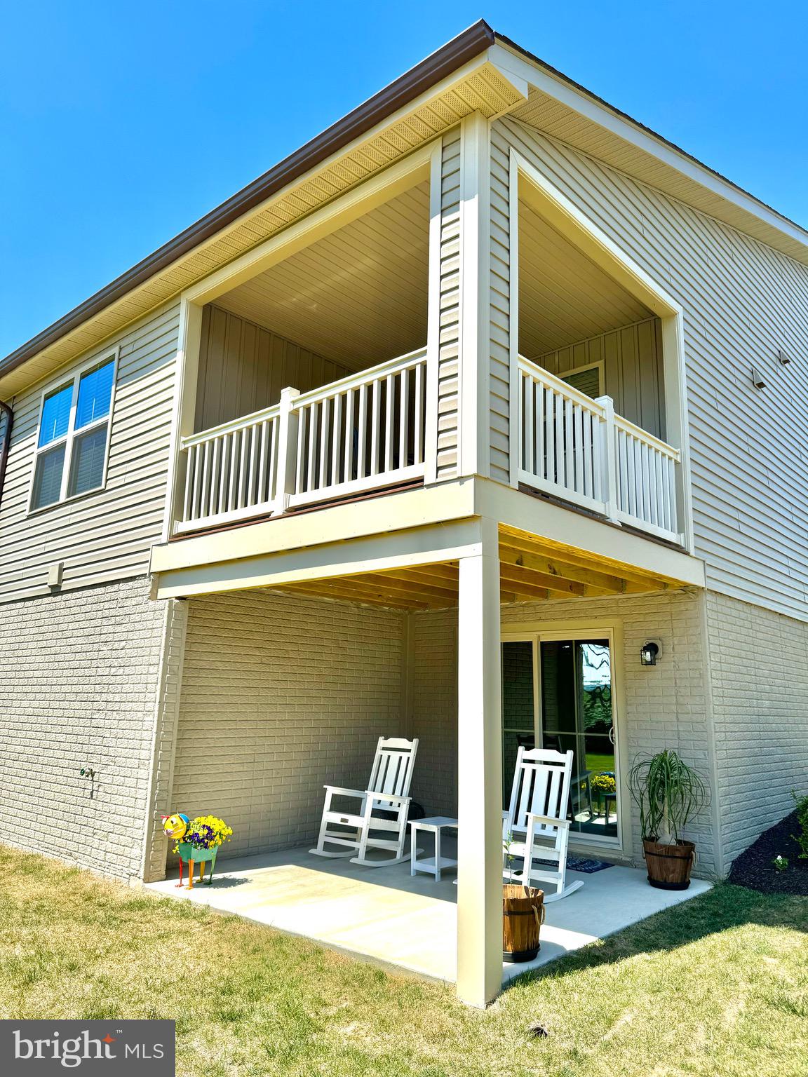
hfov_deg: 56.8
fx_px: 747
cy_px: 538
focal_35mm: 24
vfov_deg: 71.6
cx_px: 404
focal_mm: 6.76
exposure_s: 1/3802
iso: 80
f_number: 1.78
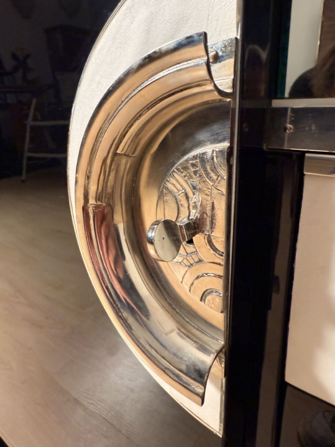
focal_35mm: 24
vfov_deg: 71.6
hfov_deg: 56.8
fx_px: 310
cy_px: 224
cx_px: 168
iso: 320
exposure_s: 1/60
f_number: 2.2
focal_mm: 2.22
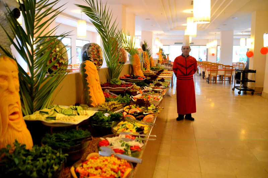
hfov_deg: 67.4
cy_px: 89
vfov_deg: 47.9
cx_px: 134
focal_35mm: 27
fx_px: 201
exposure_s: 1/80
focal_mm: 18
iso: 3200
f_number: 3.5
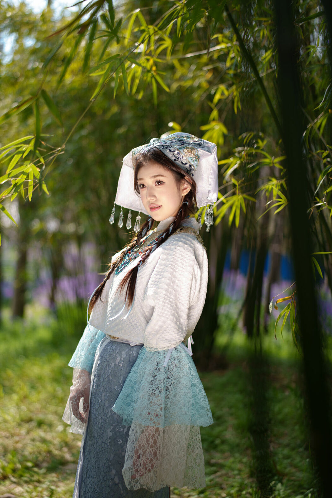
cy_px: 249
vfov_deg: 39.6
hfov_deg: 27.0
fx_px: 692
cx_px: 166
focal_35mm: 50
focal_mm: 50
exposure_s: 1/1250
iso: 100
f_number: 1.4
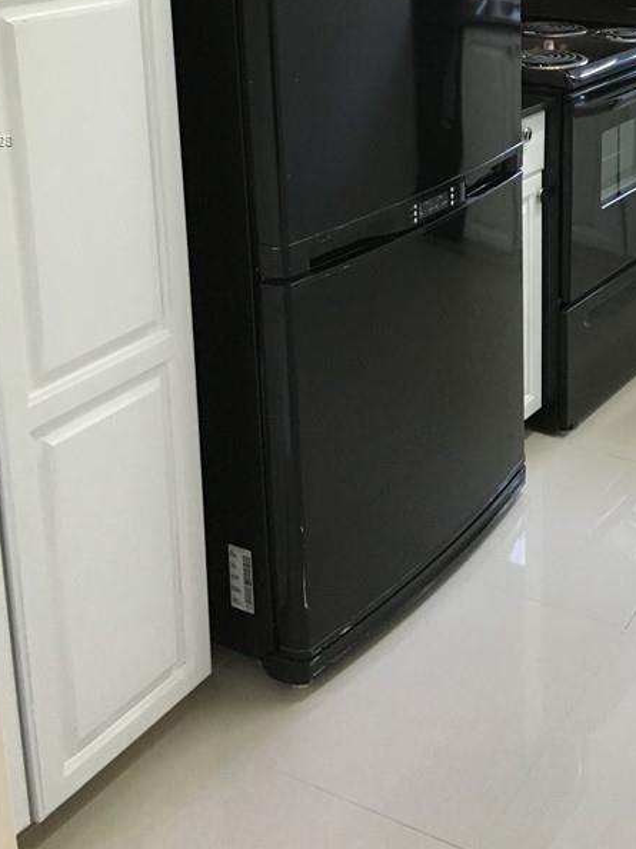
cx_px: 437
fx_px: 1226
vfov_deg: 36.6
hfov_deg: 28.8
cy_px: 140
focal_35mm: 50
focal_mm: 4.15
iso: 160
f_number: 2.2
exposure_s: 1/30
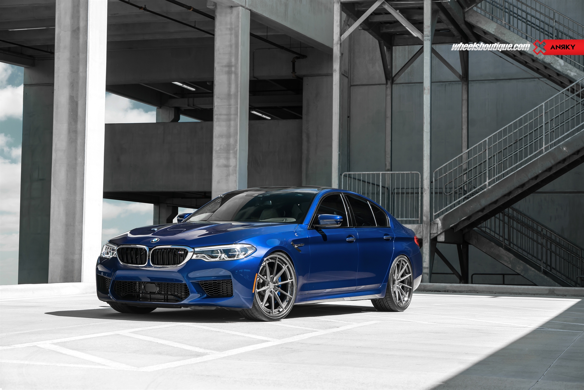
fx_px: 1054
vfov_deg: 20.9
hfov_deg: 31.0
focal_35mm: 65
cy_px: 195
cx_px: 292
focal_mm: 65
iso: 125
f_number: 6.3
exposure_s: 1/200
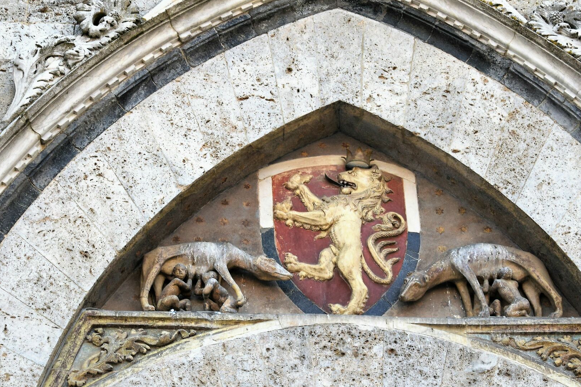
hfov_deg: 20.4
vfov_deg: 13.7
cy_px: 278
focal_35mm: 100
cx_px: 352
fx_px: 1610
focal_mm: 45
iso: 400
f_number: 9
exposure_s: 1/100
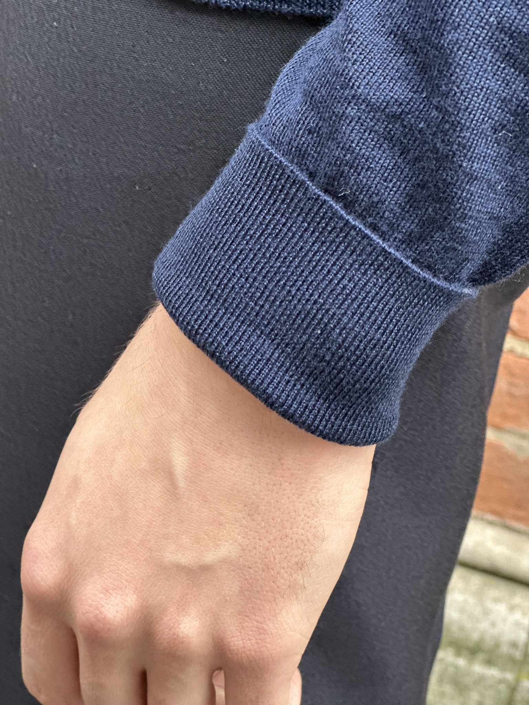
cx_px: 264
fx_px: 1569
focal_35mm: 77
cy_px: 352
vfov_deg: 25.3
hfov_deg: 19.1
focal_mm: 9
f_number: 2.8
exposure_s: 1/100
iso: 250
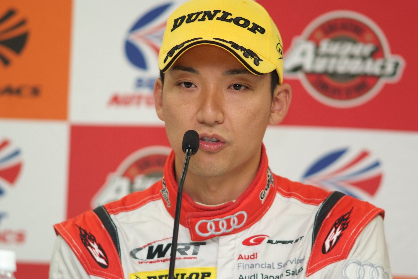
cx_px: 209
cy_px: 140
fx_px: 3135
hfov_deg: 7.6
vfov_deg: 5.1
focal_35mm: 270
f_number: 2.8
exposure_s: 1/125
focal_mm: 180
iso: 400
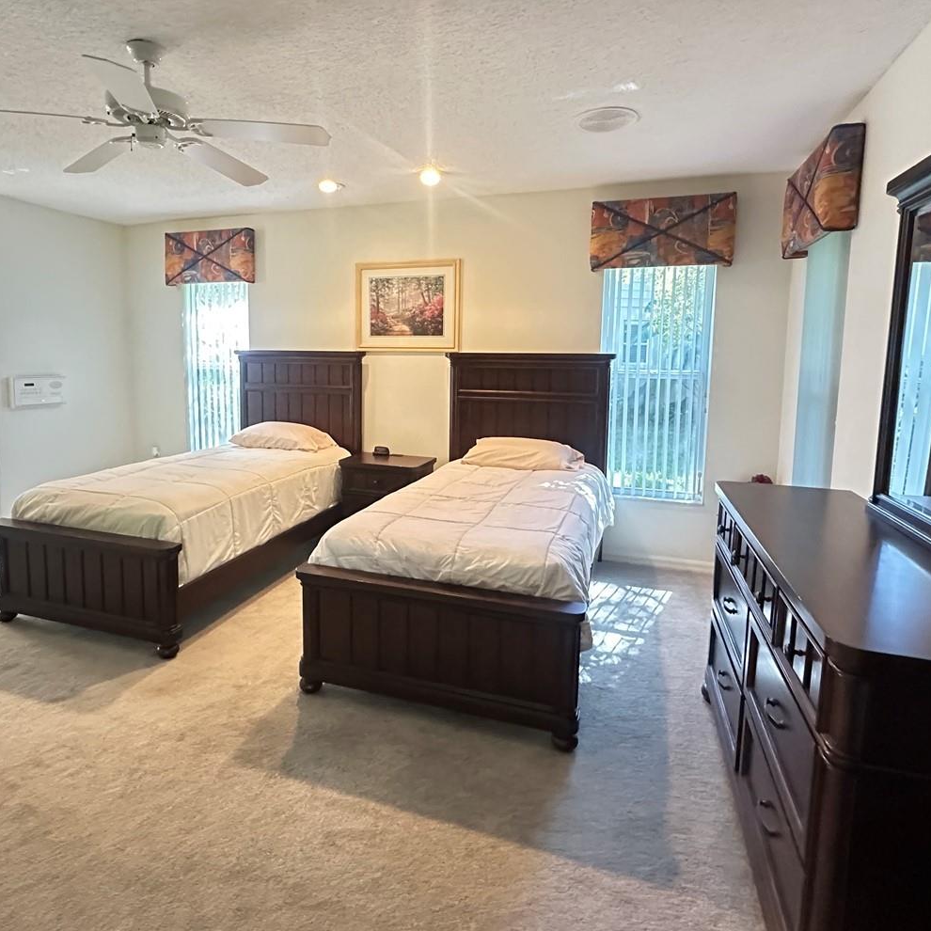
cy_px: 412
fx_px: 609
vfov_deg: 74.6
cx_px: 417
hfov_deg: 74.6
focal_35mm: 20
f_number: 2.2
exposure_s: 1/40
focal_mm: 2.22
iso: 1250
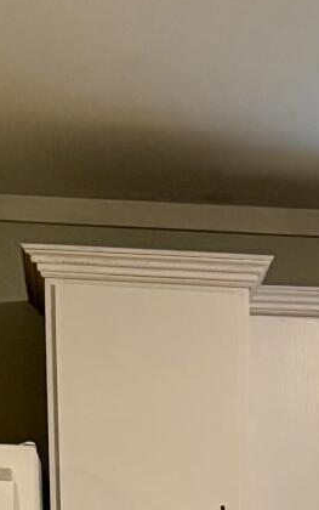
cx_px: 421
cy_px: 869
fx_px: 1681
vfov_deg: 15.3
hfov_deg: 10.6
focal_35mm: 121
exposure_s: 1/60
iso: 500
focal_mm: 6.76
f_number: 1.78
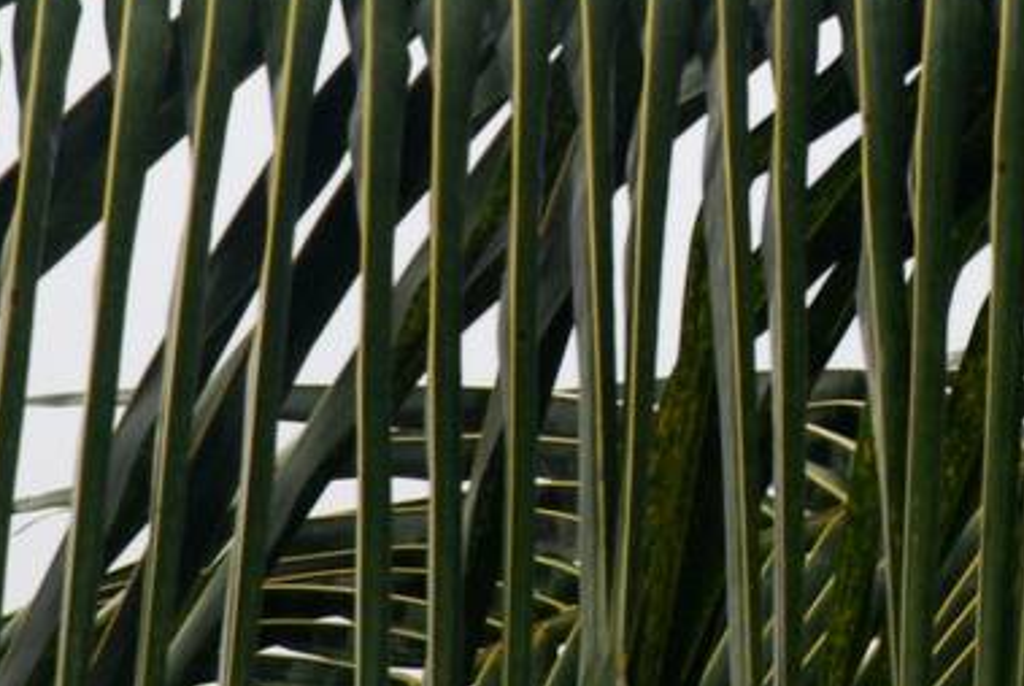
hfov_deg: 1.1
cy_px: -277
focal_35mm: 1901
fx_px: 54157
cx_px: 1156
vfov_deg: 0.7
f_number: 10
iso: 400
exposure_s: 1/160
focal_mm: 300
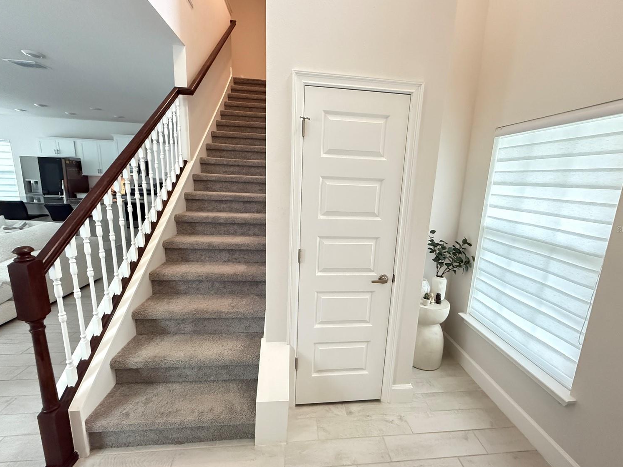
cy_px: 229
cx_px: 323
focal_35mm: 15
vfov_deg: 81.7
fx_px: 270
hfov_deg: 98.1
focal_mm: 2.22
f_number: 2.2
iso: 1000
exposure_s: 1/60
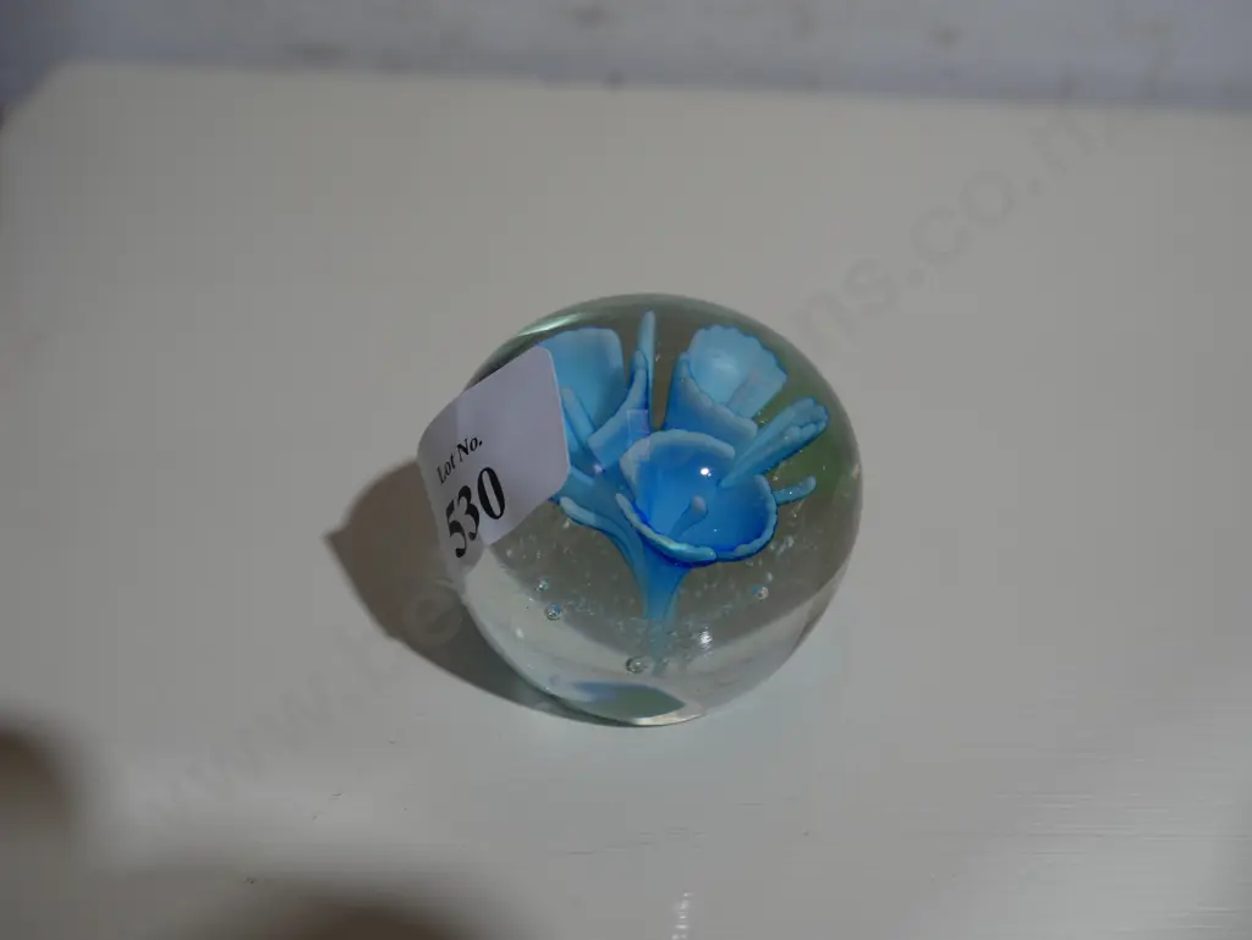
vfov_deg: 32.9
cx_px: 626
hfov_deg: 42.9
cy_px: 470
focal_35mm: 44
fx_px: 1592
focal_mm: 22
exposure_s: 1/60
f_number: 4.7
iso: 250
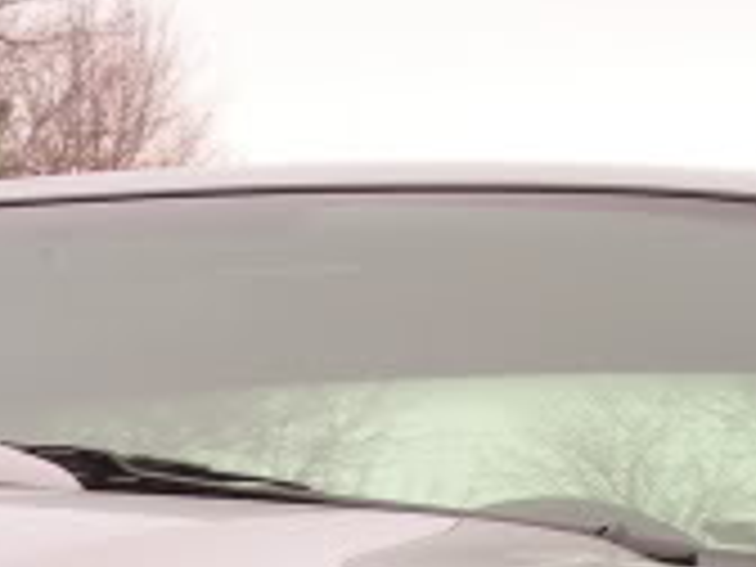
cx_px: -108
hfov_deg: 7.4
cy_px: 1094
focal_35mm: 266
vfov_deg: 5.5
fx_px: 5809
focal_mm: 9.3
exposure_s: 1/146
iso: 64
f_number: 5.6
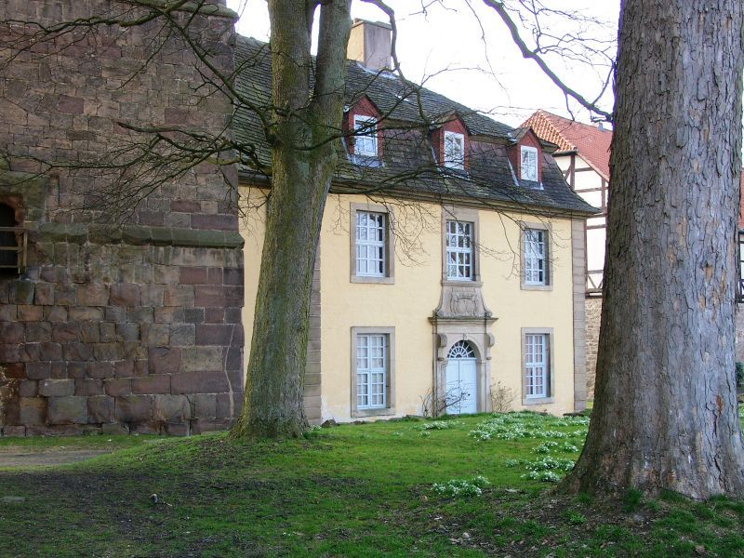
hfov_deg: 44.8
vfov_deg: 34.3
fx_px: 903
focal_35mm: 42
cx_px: 372
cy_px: 279
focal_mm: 8.82
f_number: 4
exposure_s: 1/83.4
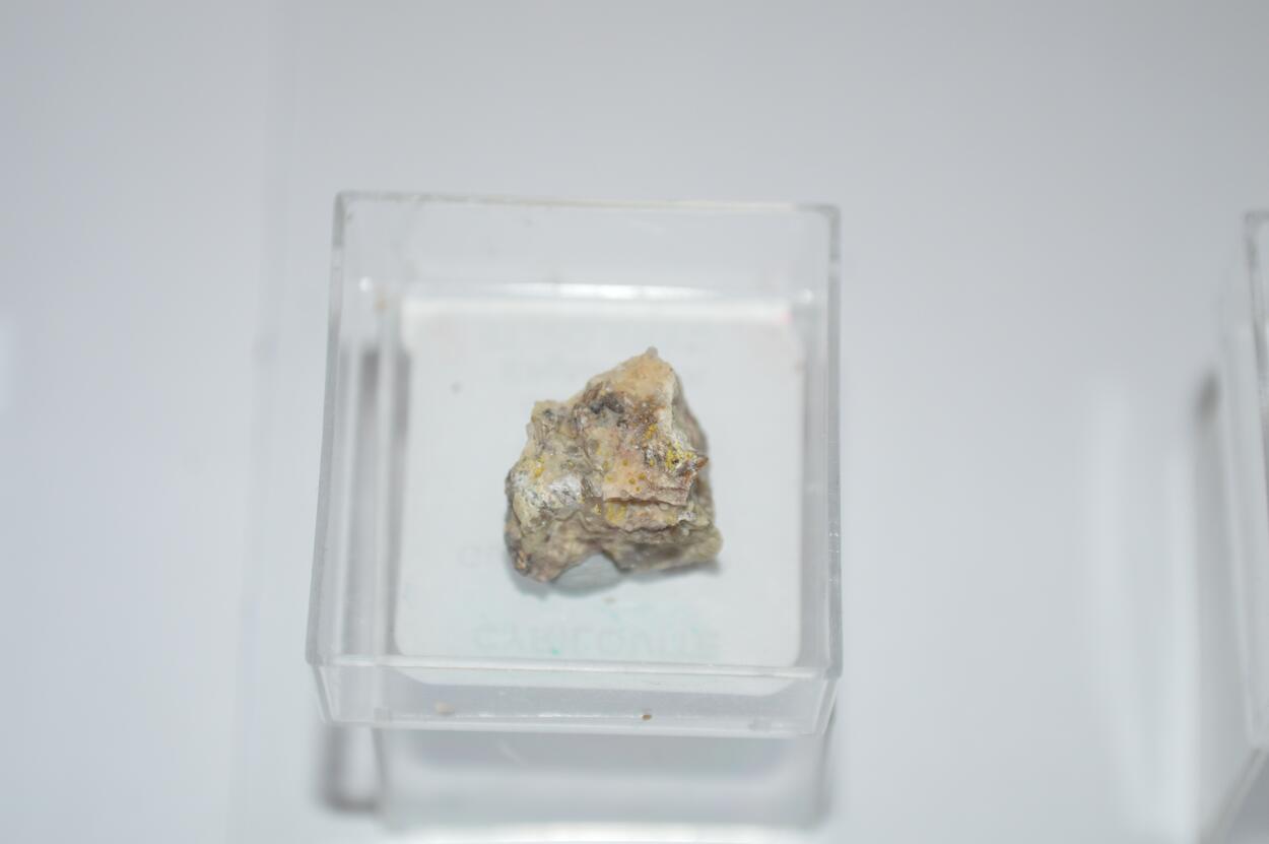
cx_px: 634
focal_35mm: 82
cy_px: 422
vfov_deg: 16.5
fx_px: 2905
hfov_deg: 24.6
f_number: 5.6
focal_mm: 55
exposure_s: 1/30
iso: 400
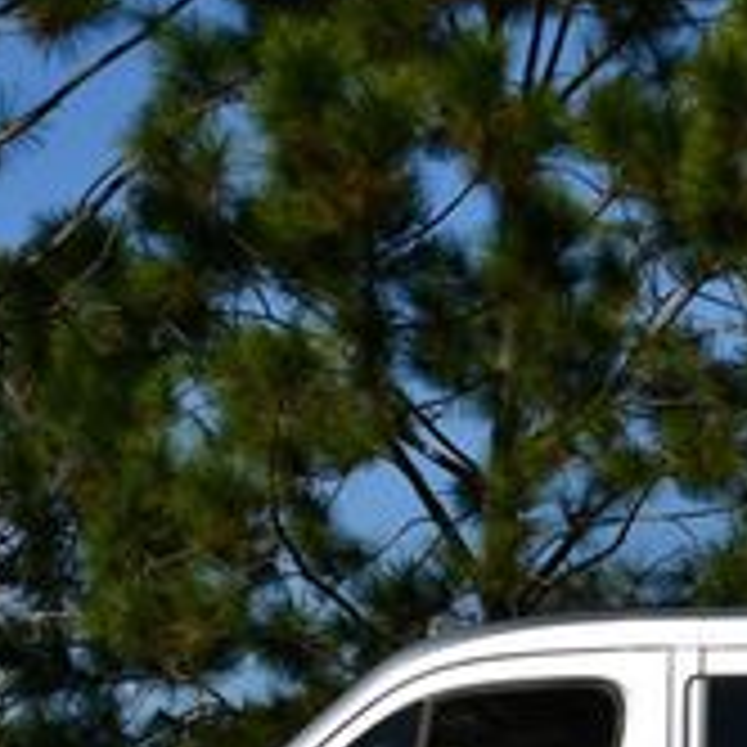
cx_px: 986
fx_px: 5444
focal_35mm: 223
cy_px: 896
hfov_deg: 7.8
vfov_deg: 7.8
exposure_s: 1/500
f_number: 11
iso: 100
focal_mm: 34
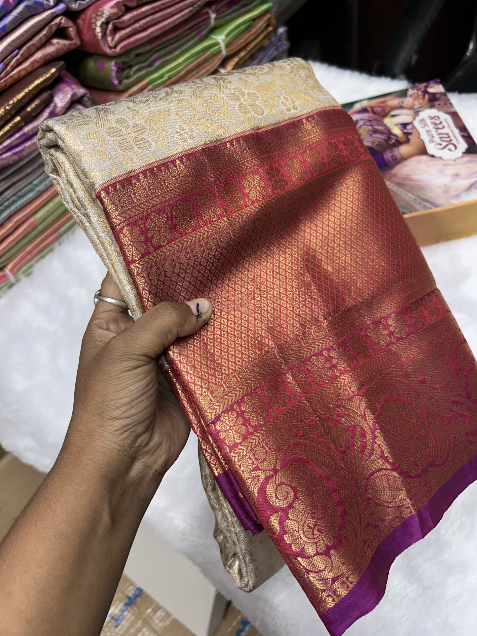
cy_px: 318
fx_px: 478
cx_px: 238
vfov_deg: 67.3
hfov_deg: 53.1
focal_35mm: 26
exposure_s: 1/100
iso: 80
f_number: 1.5
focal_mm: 5.7
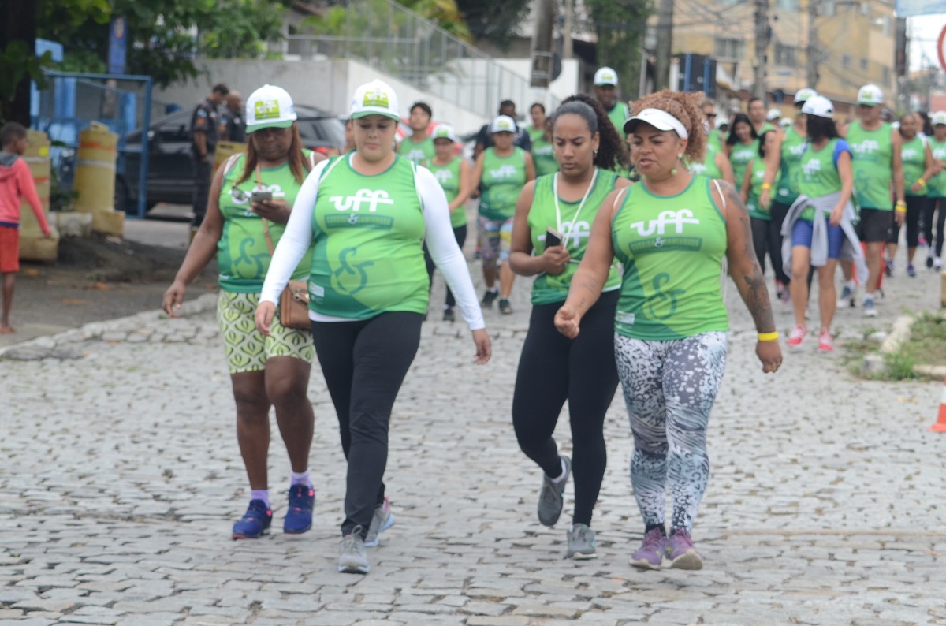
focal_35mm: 105
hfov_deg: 19.5
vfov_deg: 13.0
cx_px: 473
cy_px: 313
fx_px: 2753
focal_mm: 70
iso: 500
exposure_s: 1/320
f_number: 7.1
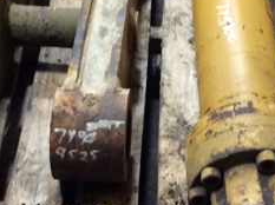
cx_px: 188
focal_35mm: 110
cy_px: 91
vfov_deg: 13.4
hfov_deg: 17.9
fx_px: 873
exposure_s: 1/24
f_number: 2.4
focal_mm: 3.3
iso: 80
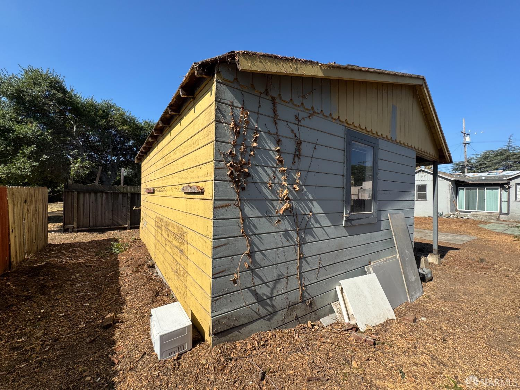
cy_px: 195
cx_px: 260
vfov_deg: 85.7
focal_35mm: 14
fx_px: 210
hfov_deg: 102.1
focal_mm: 2.22
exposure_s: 1/1709
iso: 50
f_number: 2.2
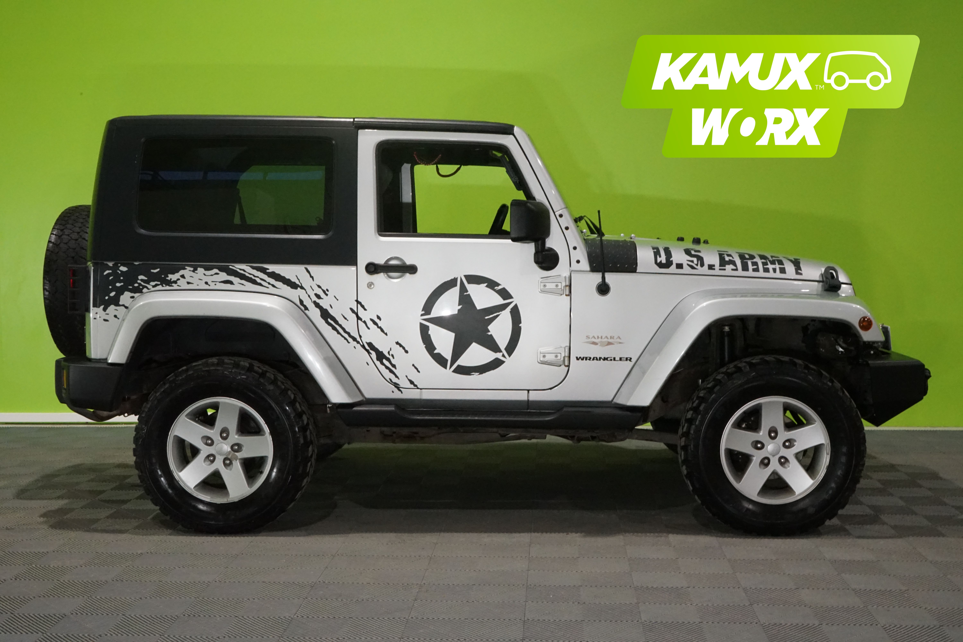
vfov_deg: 31.2
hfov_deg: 45.4
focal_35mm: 43
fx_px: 1150
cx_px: 482
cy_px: 321
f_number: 25
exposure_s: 1/25
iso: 6400
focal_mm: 43
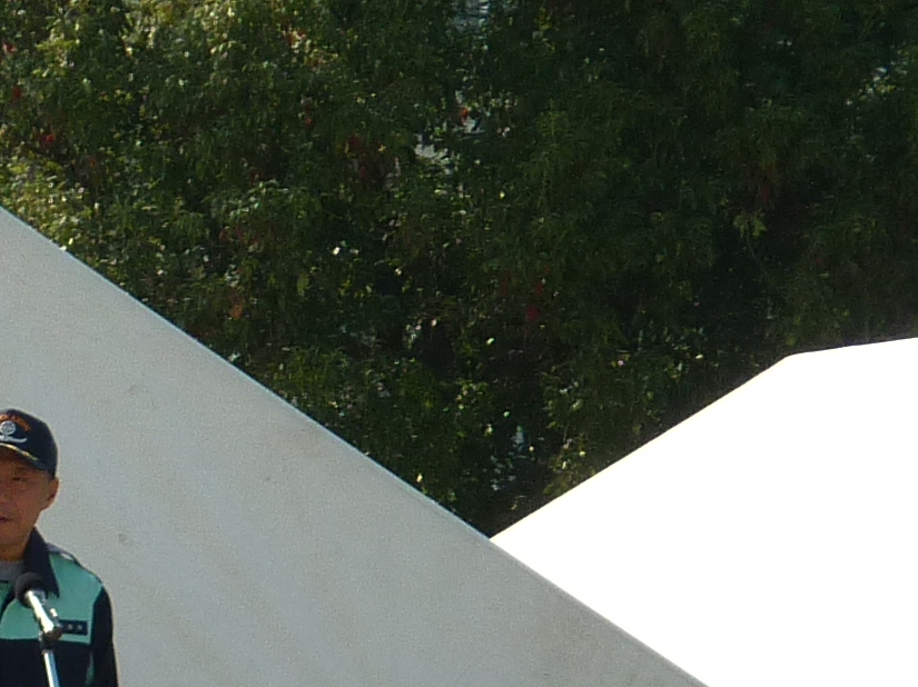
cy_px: 820
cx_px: 9
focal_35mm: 303
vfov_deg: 4.9
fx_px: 8032
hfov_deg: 6.5
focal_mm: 11.4
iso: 80
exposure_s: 1/640
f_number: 3.9
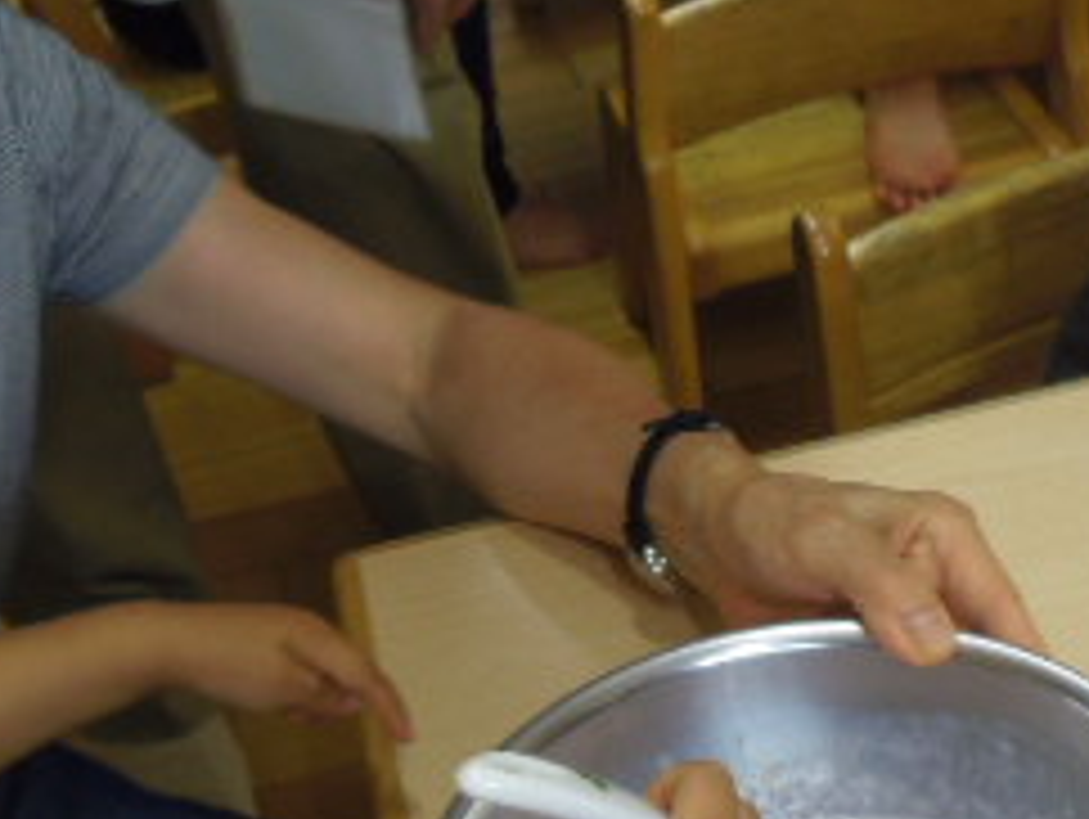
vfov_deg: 19.8
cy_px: 594
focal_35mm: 74
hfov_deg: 26.3
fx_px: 2330
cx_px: 648
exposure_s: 1/45
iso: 125
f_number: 3.9
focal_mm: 5.1
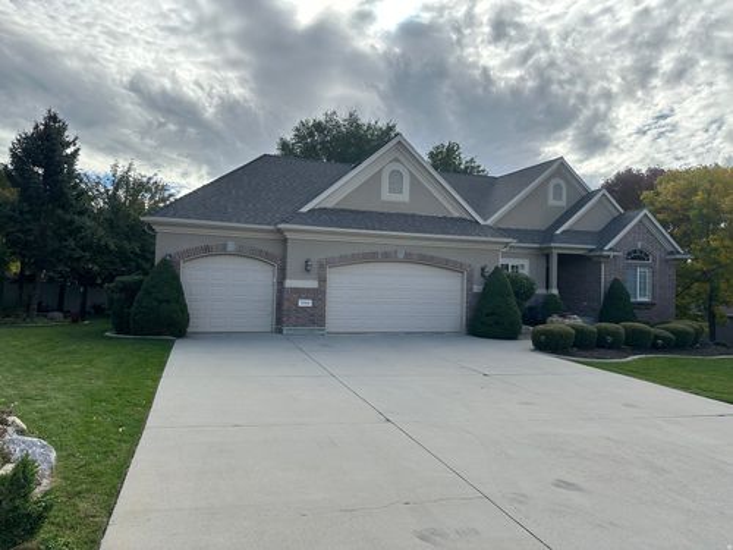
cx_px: 366
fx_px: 508
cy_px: 275
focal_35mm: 24
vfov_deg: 56.8
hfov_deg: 71.6
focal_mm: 6.86
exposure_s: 1/3861
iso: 80
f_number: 1.78
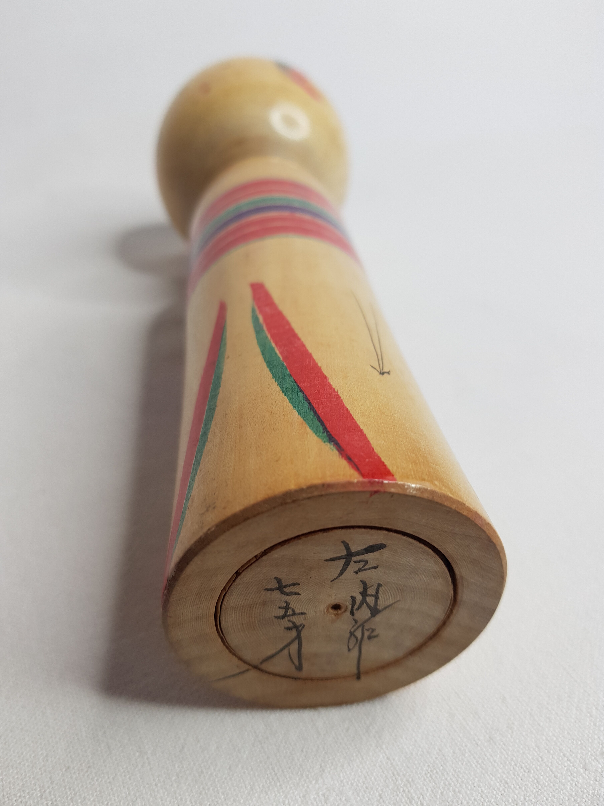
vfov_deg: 67.3
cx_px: 302
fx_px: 605
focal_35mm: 26
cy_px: 403
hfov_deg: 53.1
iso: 40
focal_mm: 4.2
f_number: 1.7
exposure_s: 1/104
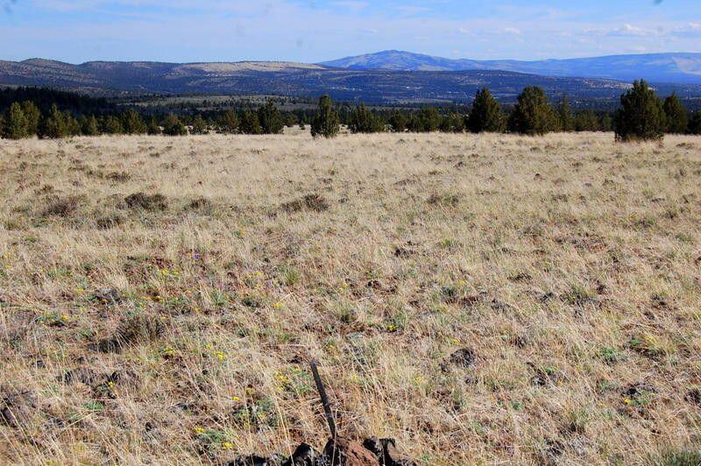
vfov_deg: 21.5
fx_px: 1226
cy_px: 233
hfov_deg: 31.9
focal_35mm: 63
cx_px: 350
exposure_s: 1/400
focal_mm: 42
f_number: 10
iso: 200
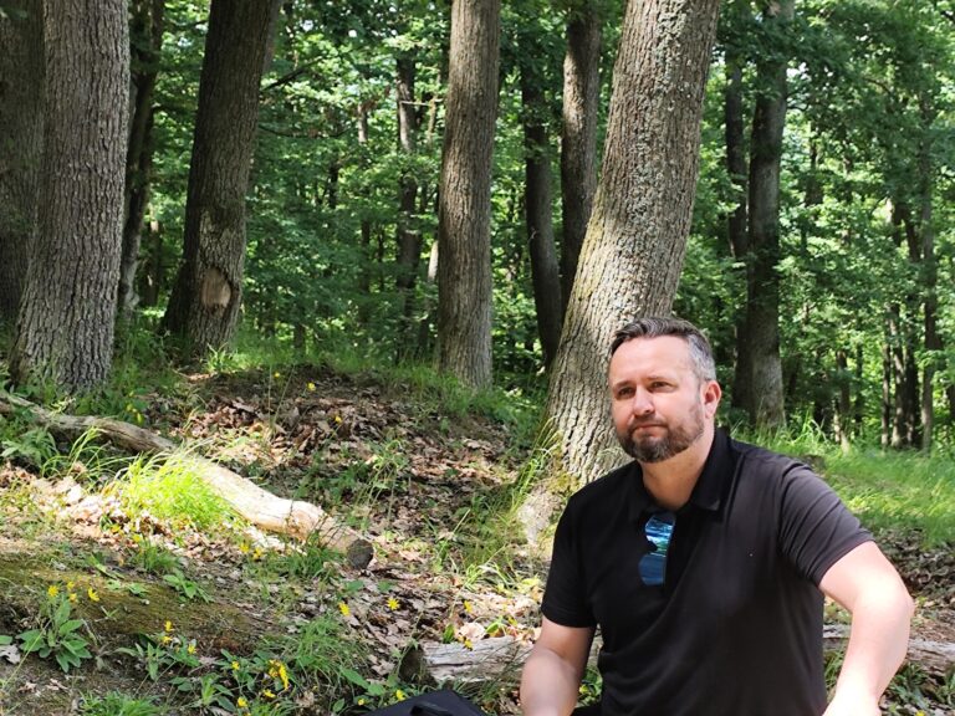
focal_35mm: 93
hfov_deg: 21.1
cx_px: 478
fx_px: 2566
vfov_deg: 15.9
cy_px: 358
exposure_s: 1/146
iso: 50
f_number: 1.65
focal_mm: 6.19
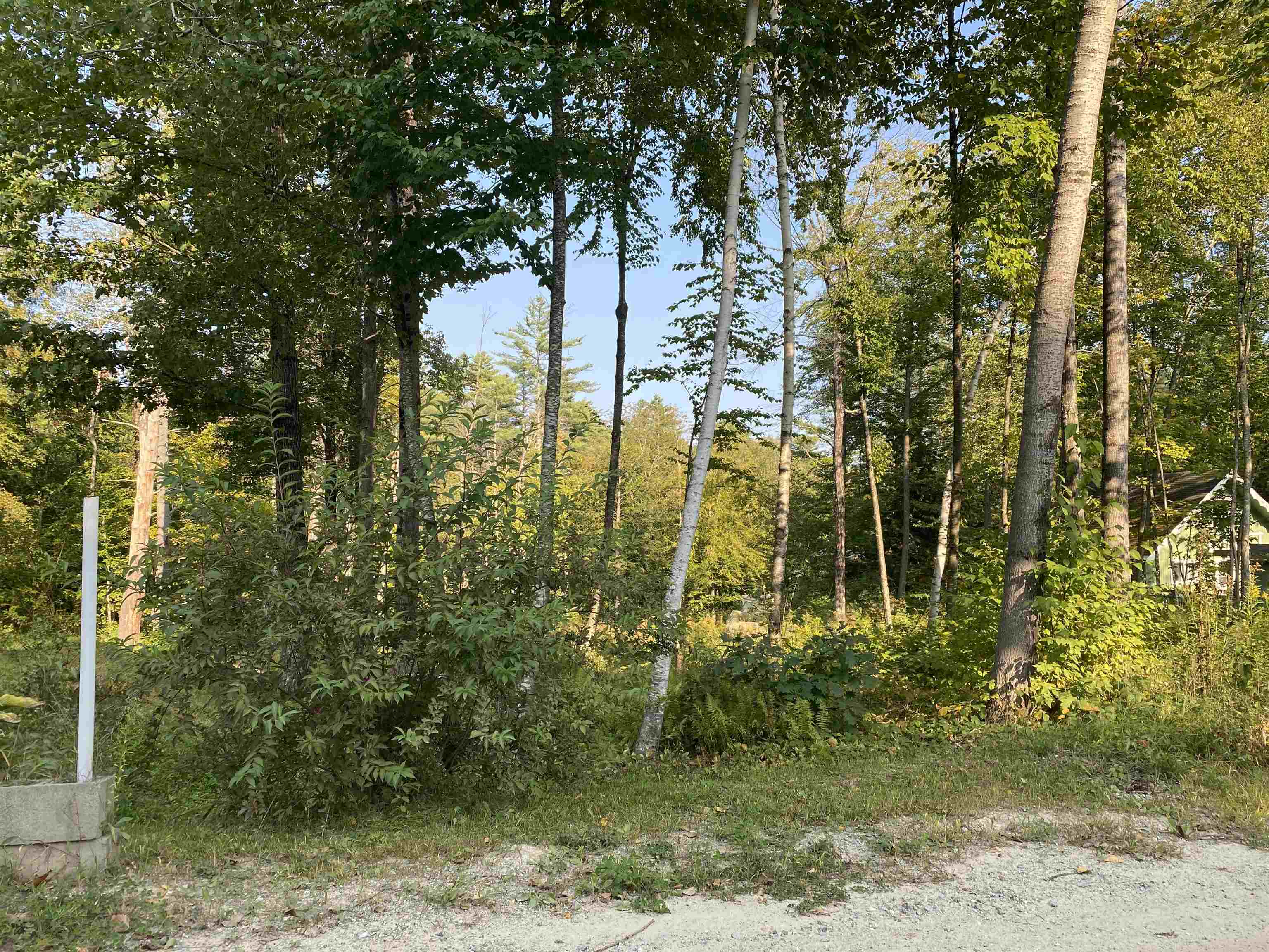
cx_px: 634
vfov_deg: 53.1
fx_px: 953
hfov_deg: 67.3
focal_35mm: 26
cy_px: 476
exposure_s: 1/591
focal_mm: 4.25
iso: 32
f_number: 1.8
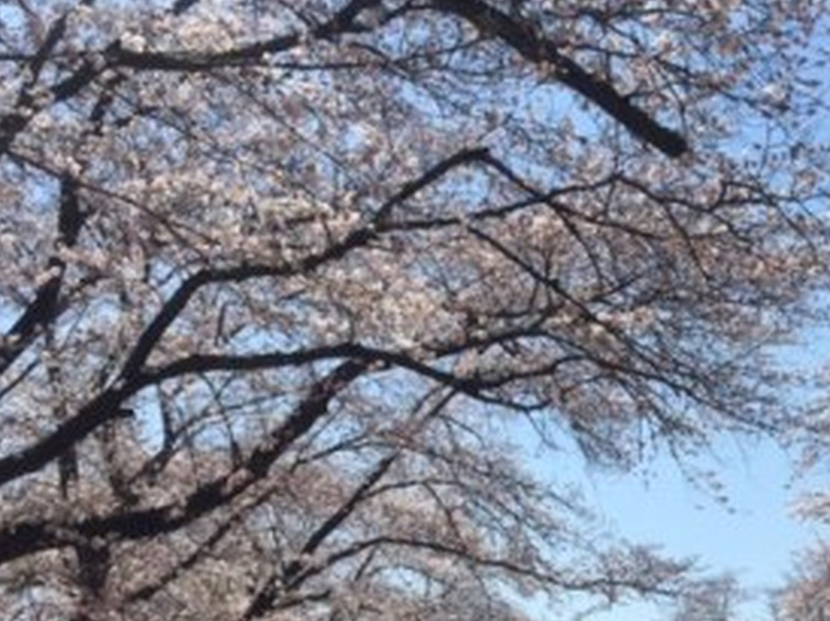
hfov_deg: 35.8
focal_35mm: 53
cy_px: 468
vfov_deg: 27.1
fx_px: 1270
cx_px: 554
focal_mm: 4.15
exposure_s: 1/2198
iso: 32
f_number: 2.2
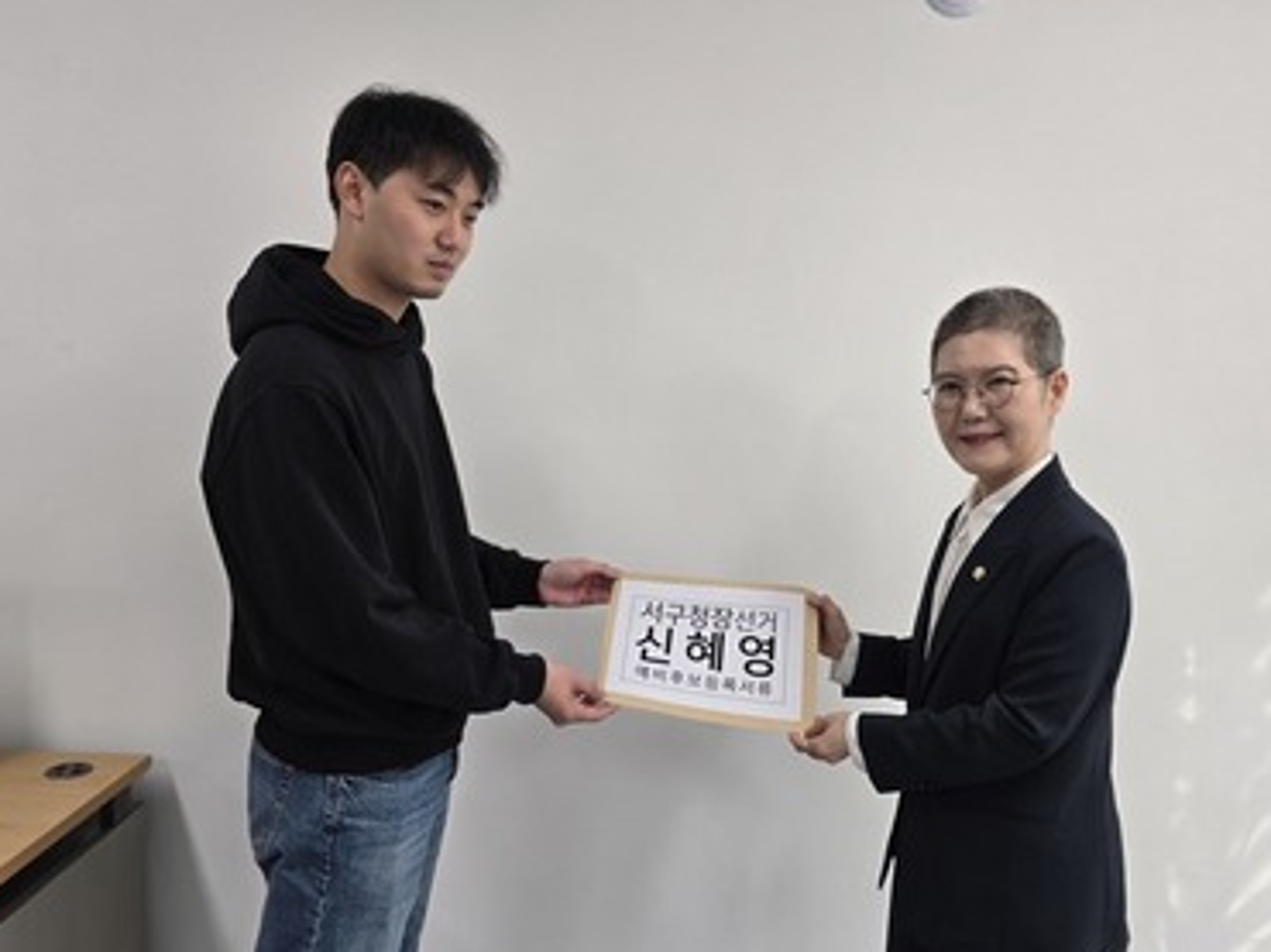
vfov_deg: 49.7
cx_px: 673
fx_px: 1027
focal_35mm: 28
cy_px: 502
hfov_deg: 63.4
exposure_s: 1/120
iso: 64
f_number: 1.7
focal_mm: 6.3
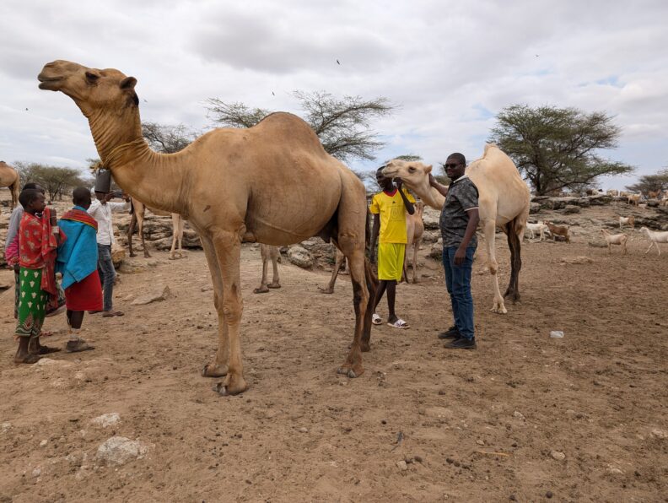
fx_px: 464
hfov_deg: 71.5
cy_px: 252
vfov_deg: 56.9
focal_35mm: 24
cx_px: 334
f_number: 1.68
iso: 21
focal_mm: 6.9
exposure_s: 1/1159
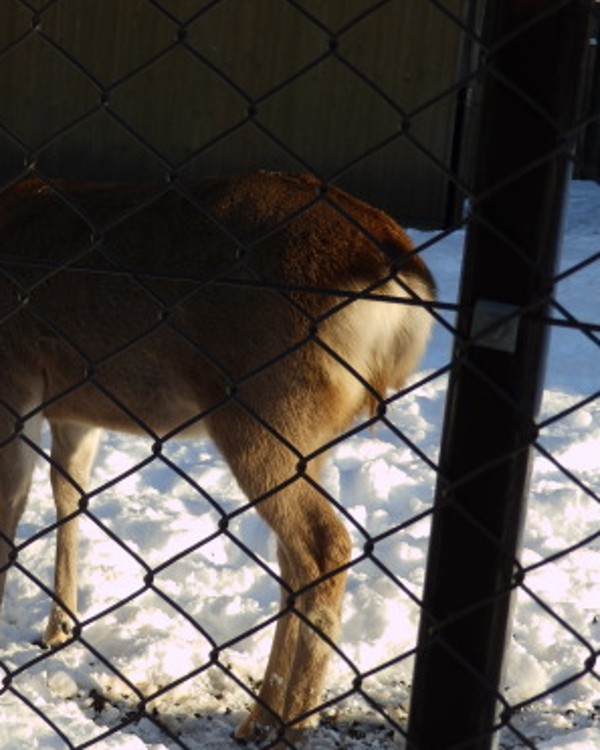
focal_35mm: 79
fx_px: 1753
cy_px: 375
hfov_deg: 19.2
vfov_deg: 24.1
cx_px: 107
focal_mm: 10.9
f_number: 4.6
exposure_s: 1/250
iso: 80
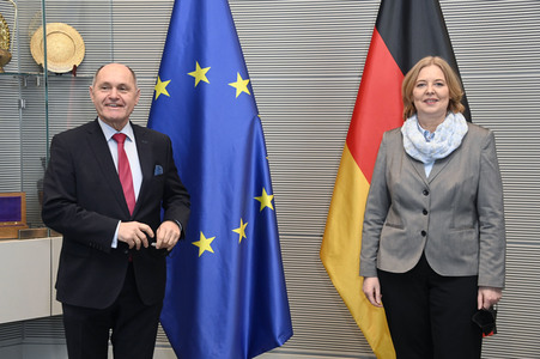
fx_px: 839
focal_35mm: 56
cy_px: 180
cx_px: 270
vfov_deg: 24.2
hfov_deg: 35.7
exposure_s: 1/250
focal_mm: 56
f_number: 5.6
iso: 6400
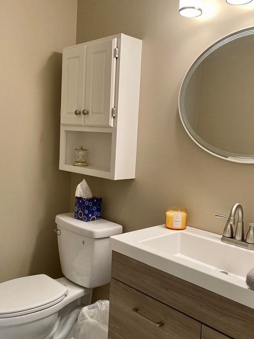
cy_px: 162
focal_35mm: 34
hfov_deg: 41.8
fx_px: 333
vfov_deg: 54.0
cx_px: 132
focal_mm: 3.99
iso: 125
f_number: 1.8
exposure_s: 1/60
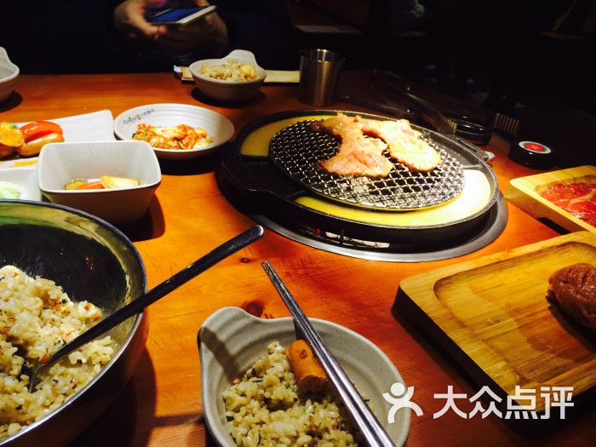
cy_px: 224
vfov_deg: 46.8
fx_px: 517
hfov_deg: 60.0
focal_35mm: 30
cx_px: 298
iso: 100
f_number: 2.2
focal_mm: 4.12
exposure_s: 1/30
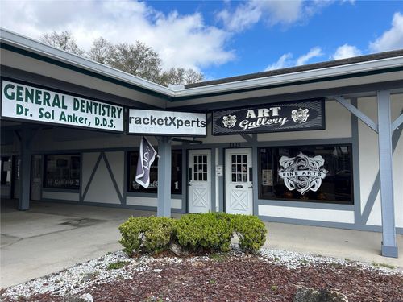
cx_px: 202
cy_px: 151
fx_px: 303
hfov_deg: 67.3
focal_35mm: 26
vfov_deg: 53.1
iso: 50
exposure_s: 1/1838
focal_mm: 5.7
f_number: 1.5
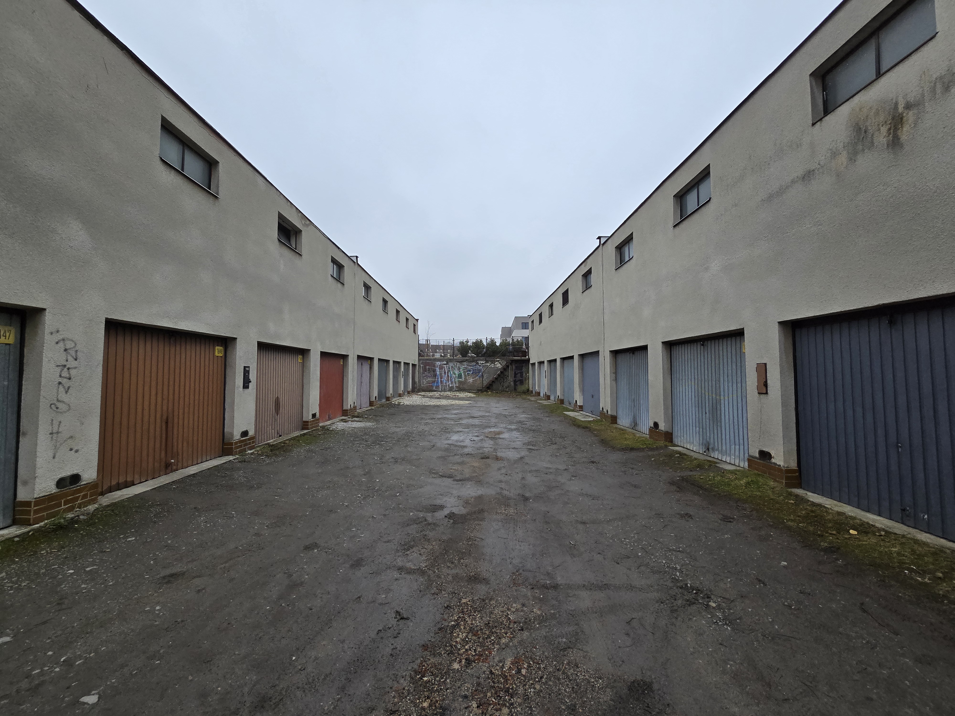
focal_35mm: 13
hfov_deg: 106.2
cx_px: 478
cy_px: 358
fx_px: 359
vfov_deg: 89.9
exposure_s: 1/2000
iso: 125
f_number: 2.2
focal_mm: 2.2
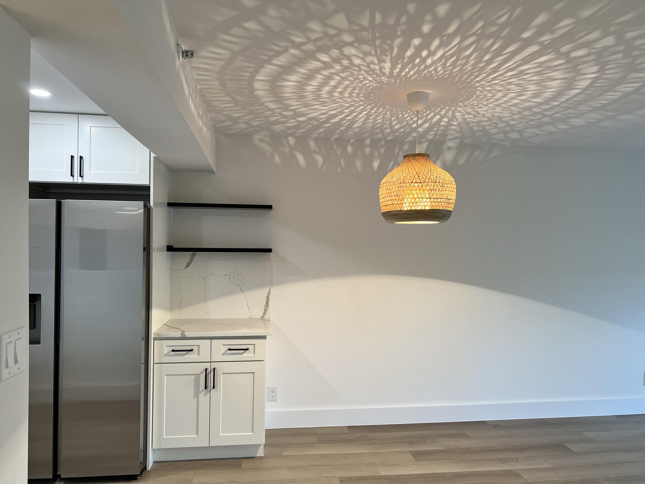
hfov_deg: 67.3
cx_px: 322
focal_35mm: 26
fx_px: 484
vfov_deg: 53.1
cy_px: 242
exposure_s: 1/120
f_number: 1.5
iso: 80
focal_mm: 5.7
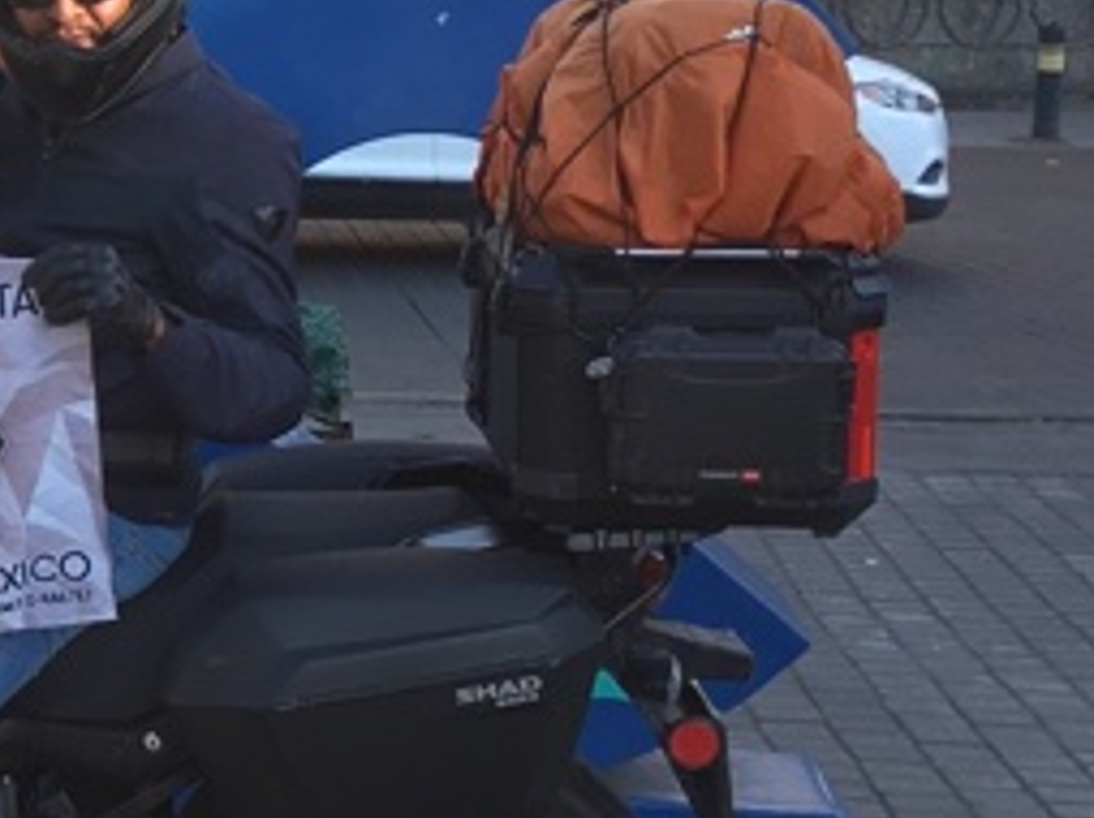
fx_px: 3694
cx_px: -612
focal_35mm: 117
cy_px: 237
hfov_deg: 15.4
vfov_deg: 12.6
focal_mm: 4.15
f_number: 2.2
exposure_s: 1/345
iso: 25
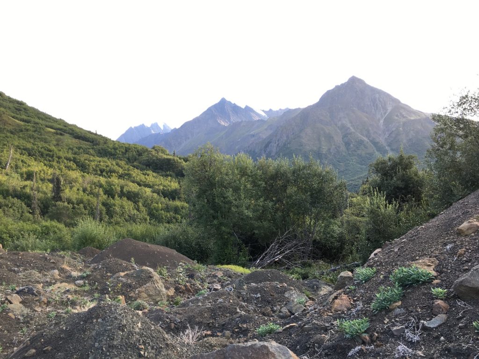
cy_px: 180
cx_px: 240
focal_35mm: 29
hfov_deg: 61.7
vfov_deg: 48.2
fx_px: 401
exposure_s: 1/120
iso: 25
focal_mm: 4.15
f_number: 2.2
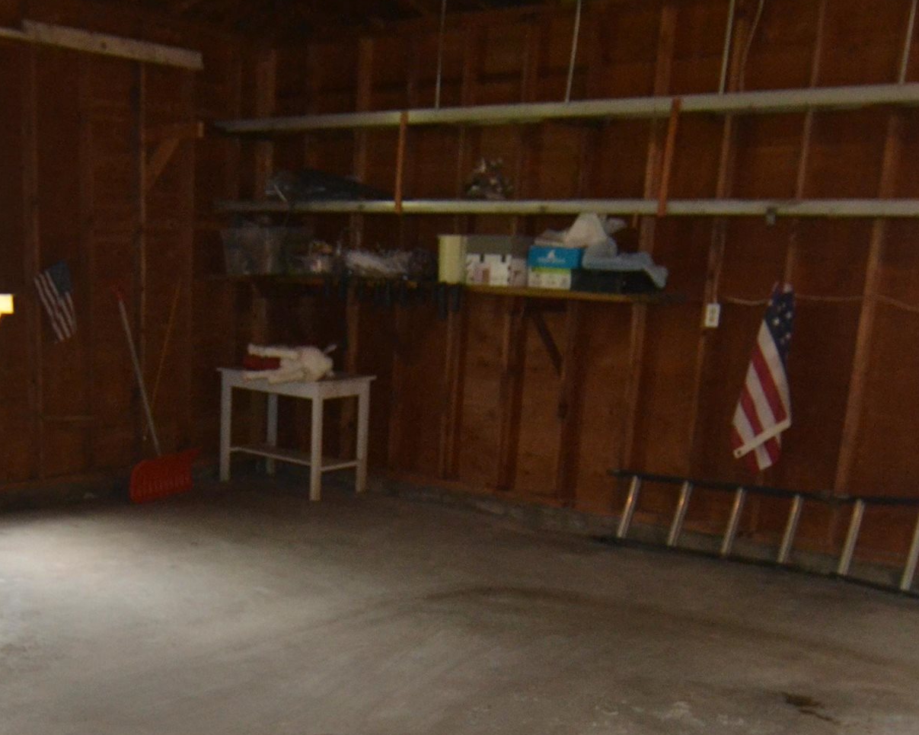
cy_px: 623
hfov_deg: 42.3
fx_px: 1169
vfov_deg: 33.5
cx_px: 301
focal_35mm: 43
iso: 1100
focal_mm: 12
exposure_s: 1/60
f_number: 4
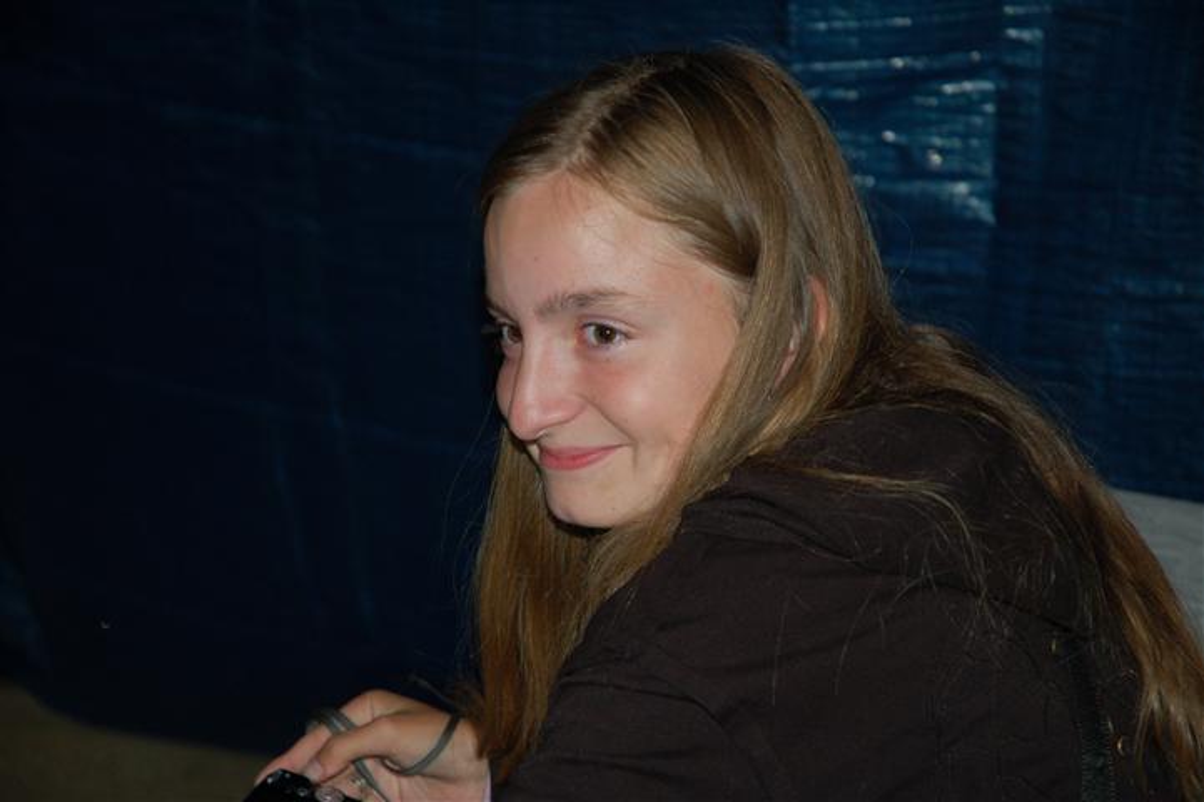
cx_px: 602
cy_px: 401
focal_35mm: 105
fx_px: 3510
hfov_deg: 19.5
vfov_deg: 13.0
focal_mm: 70
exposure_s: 1/60
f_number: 4.5
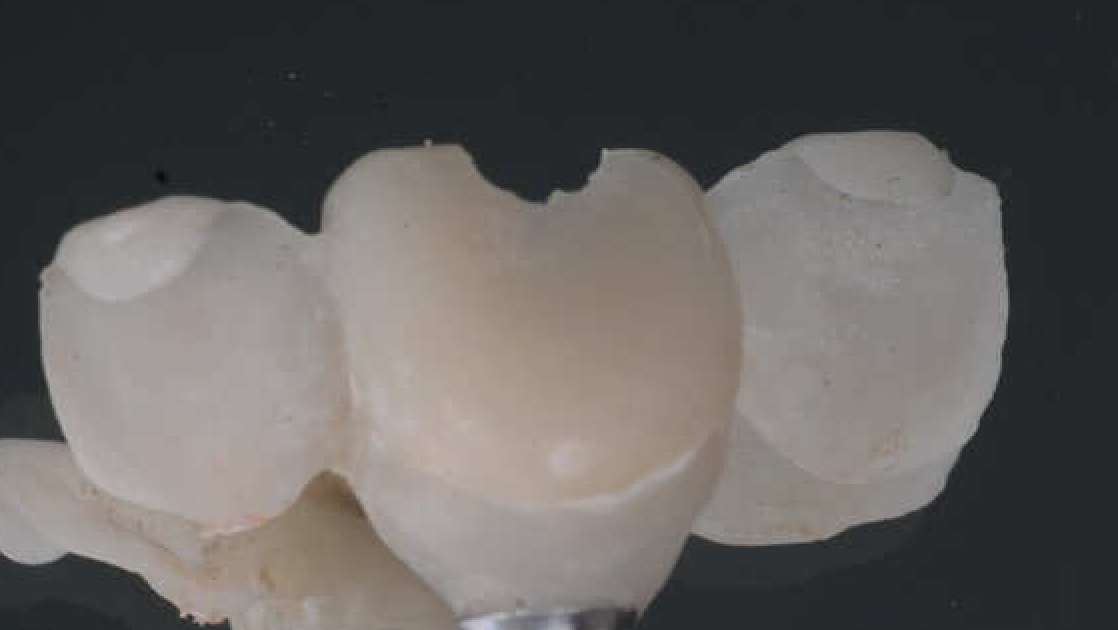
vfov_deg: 4.8
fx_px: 7557
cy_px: 497
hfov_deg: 8.5
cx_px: 486
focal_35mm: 255
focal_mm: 105
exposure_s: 1/160
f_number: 32
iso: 400
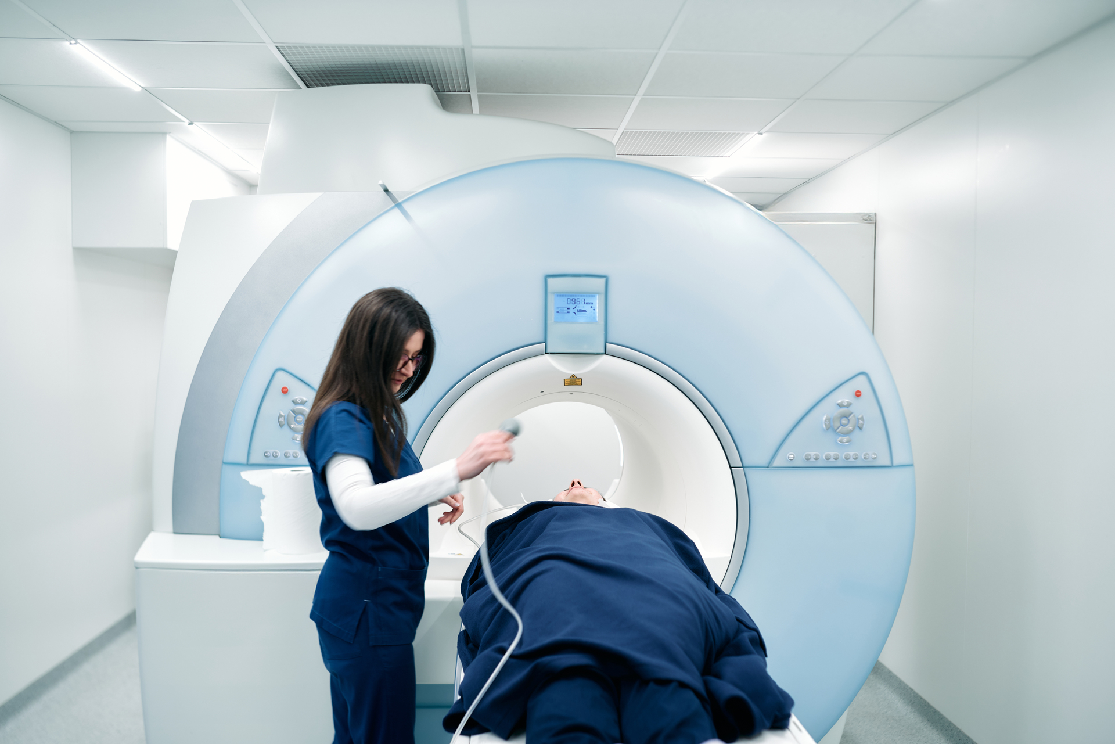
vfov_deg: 37.9
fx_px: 1084
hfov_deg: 54.4
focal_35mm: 35
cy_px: 372
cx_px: 558
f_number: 2.8
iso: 250
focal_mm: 35
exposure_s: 1/50
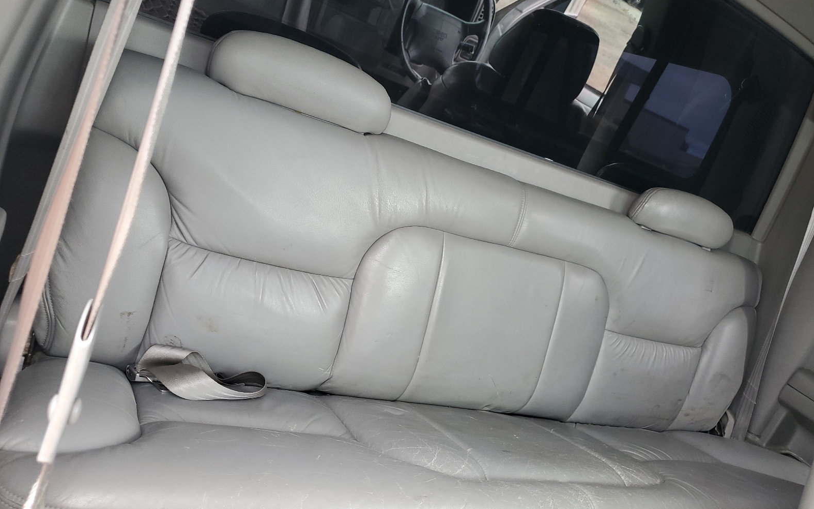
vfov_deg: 44.4
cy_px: 285
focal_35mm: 28
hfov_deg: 66.5
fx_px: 621
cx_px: 413
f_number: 1.5
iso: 69
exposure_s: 1/60.2
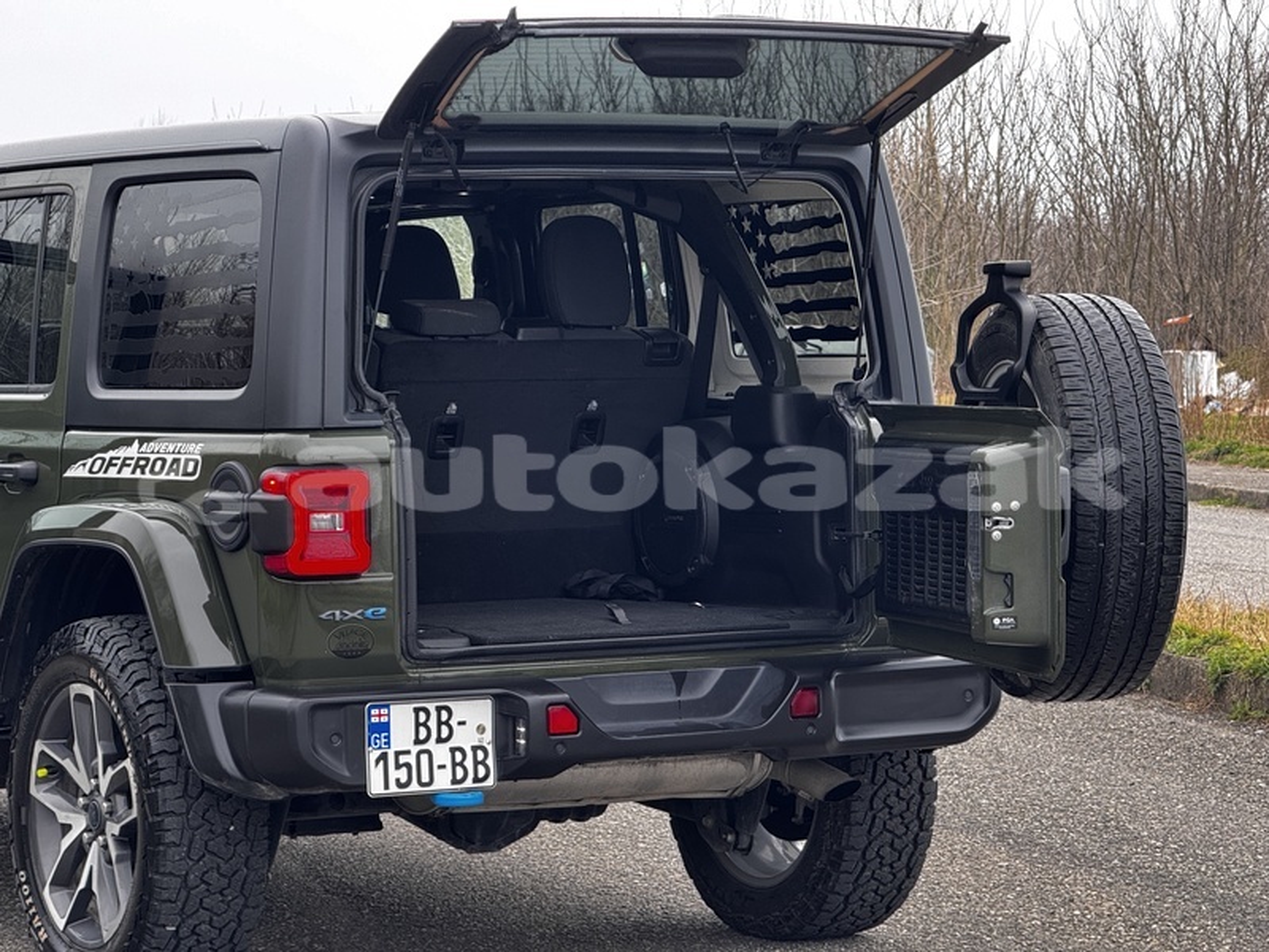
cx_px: 634
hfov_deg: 16.4
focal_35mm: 120
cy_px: 476
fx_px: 4399
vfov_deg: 12.3
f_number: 2.8
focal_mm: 15.66
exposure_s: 1/99
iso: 200
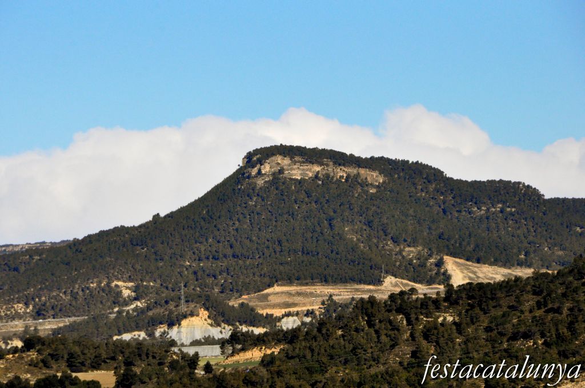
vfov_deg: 4.6
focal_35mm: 300
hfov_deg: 6.9
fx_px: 4869
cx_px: 292
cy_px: 194
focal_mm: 200
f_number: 13
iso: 2000
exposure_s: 1/2500
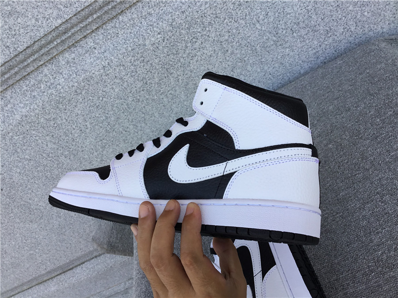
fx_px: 356
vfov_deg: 45.4
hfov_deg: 58.4
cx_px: 199
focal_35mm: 31
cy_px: 149
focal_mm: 3.3
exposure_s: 1/220
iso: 25
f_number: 2.4
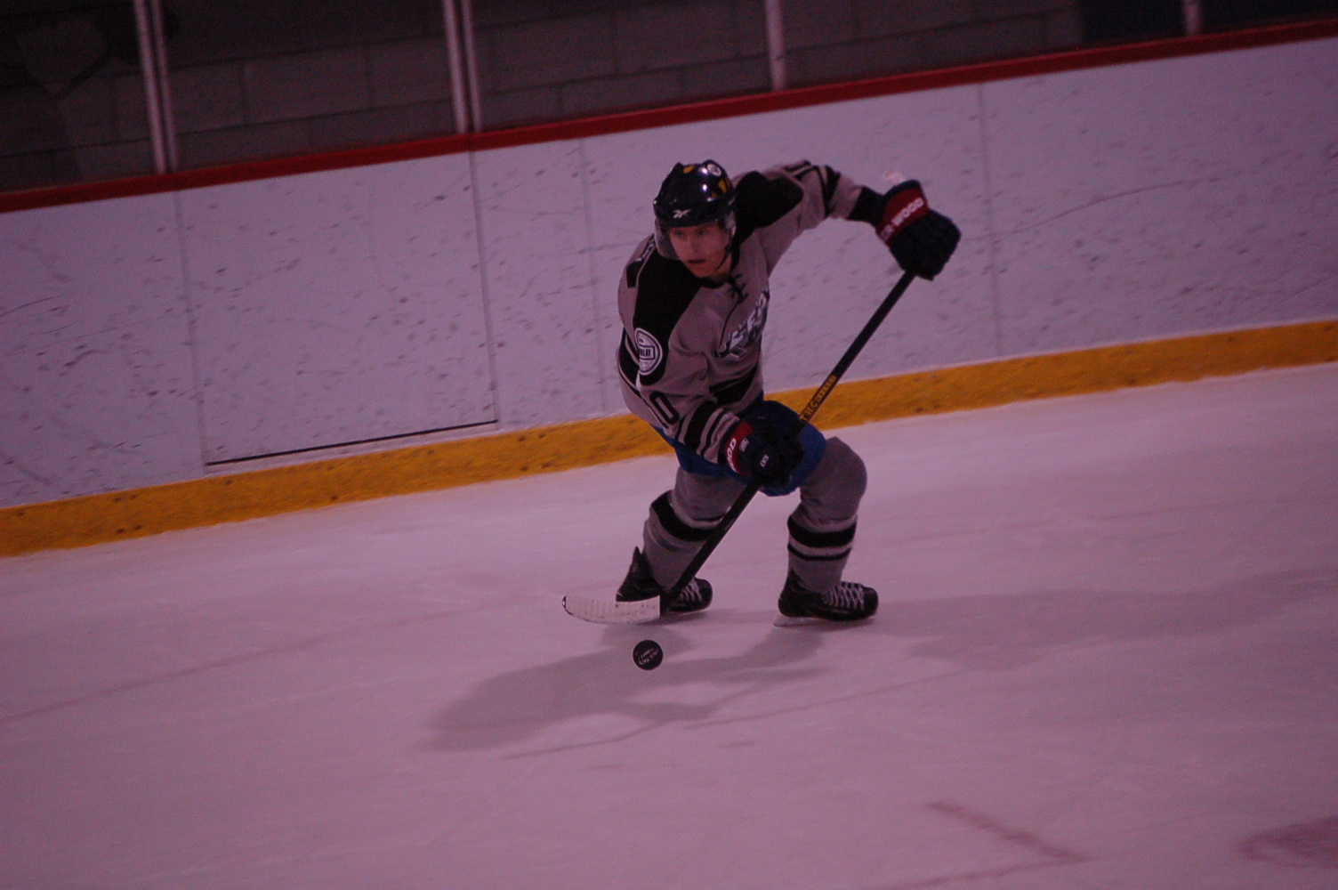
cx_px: 669
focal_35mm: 300
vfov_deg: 4.6
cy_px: 445
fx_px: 11140
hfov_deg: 6.9
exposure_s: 1/250
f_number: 5.6
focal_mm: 200
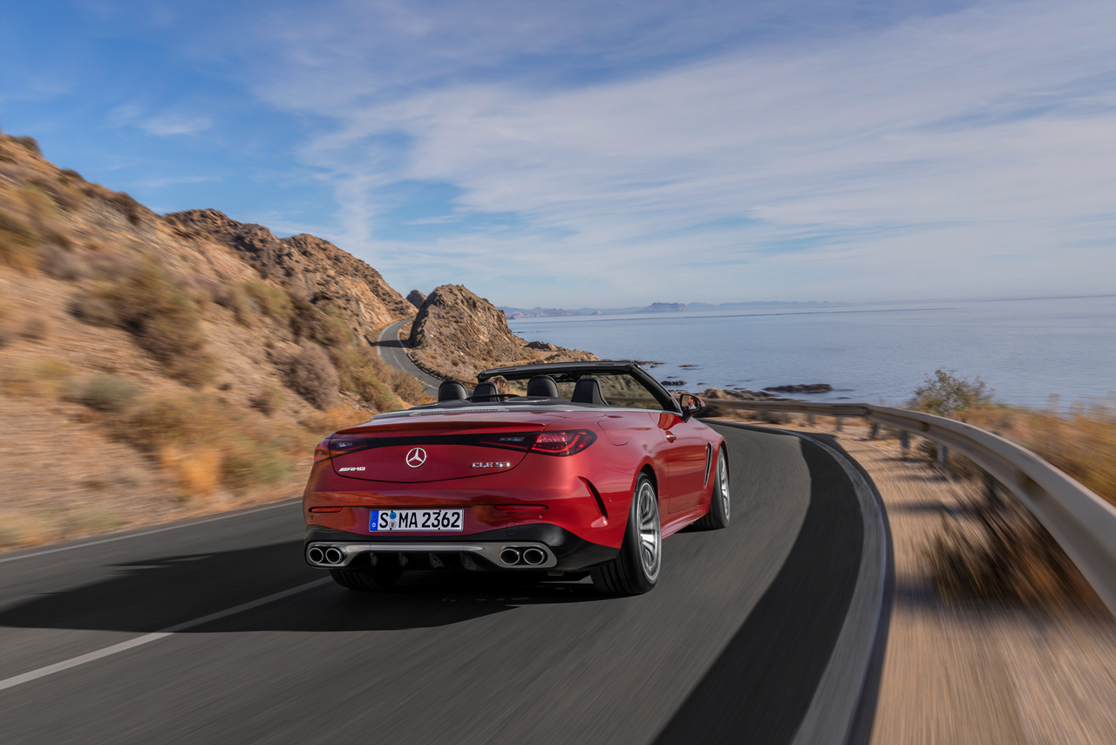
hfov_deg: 67.4
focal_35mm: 27
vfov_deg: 48.0
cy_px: 372
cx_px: 558
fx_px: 837
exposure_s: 1/80
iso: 100
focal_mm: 27
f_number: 16
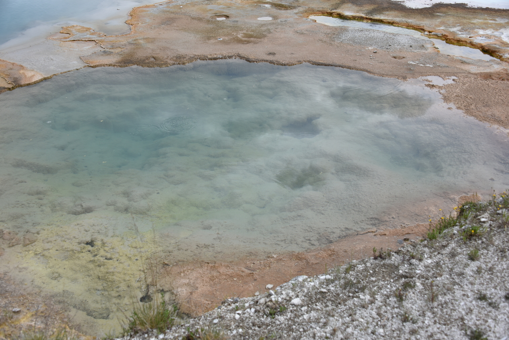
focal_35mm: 40
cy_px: 170
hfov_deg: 48.4
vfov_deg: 33.4
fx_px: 566
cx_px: 254
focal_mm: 40
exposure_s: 1/160
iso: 100
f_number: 6.3
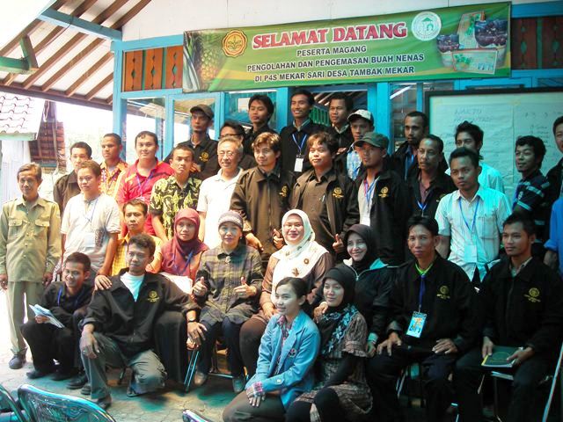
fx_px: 618
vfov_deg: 37.7
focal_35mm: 38
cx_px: 282
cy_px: 211
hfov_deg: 49.0
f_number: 3.2
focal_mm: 6.3
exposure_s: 1/51.3
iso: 50
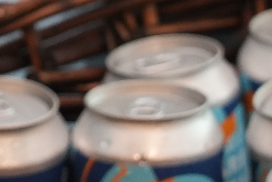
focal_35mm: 234
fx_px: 1768
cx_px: -87
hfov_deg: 8.7
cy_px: -99
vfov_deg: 5.8
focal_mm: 38
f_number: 6.3
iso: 2000
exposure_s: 1/125
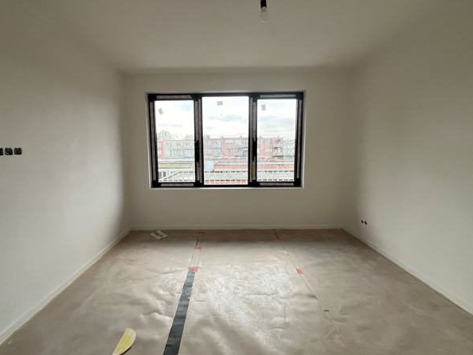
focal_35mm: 14
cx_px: 220
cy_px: 171
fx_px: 191
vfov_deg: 85.7
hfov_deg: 101.9
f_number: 1.8
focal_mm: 1.57
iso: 250
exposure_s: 1/99
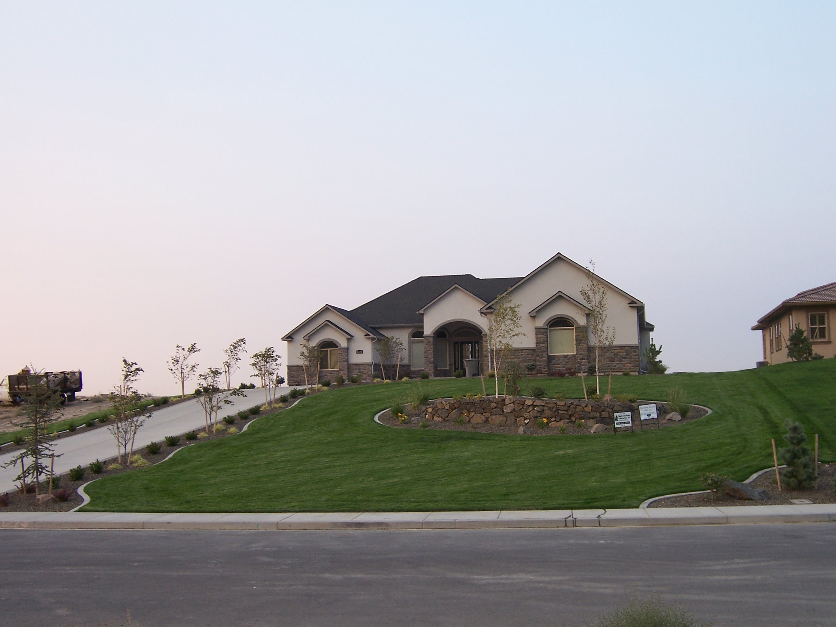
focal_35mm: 40
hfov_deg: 46.8
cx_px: 418
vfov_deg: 36.0
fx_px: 966
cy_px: 314
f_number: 4
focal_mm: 6.7
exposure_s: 1/90
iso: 80
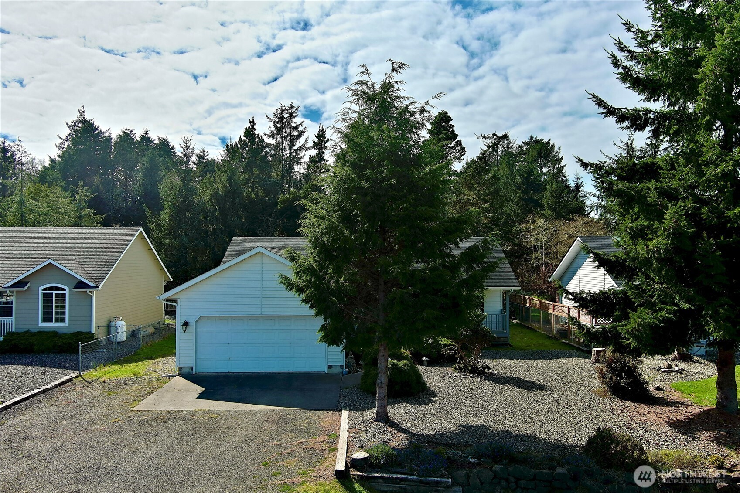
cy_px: 246
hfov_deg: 63.7
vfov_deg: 45.0
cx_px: 370
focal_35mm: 29
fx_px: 596
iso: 101
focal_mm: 10.57
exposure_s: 1/3597
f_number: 2.8
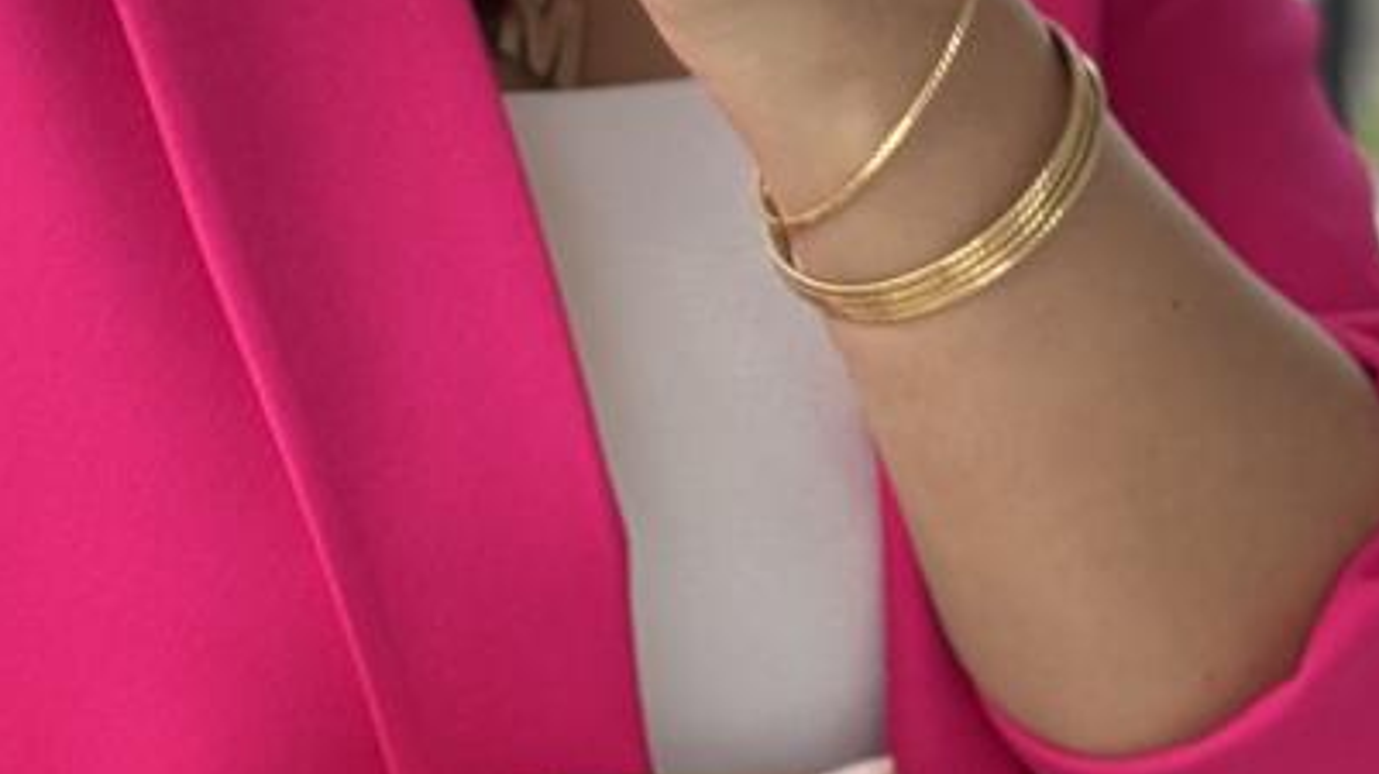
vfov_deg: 6.9
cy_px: 1103
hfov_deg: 12.4
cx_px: 471
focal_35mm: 174
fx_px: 6359
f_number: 1.78
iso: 100
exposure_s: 1/74
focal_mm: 6.86
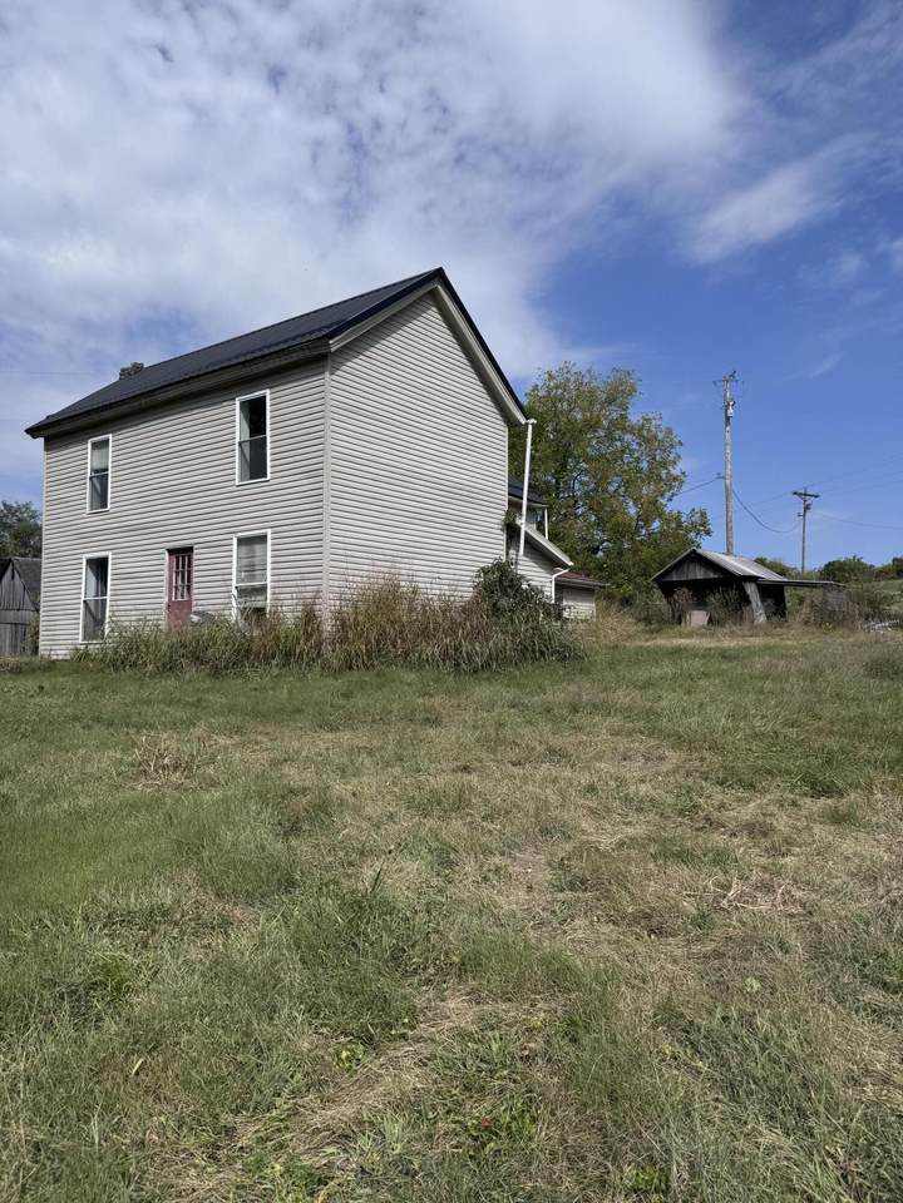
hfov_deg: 56.8
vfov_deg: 71.6
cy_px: 602
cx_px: 452
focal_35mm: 24
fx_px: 835
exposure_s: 1/6410
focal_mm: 6.76
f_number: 1.78
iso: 80
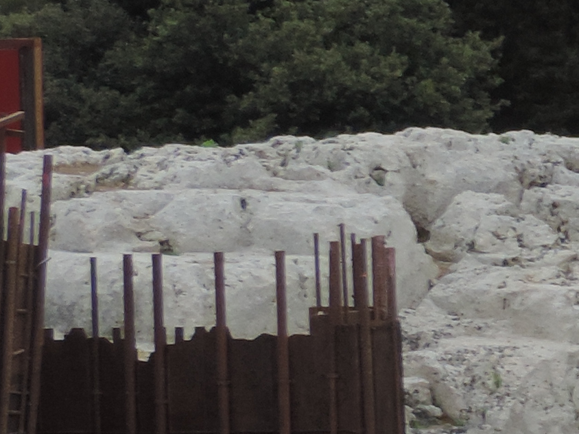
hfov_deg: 5.9
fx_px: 5336
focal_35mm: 319
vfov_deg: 4.7
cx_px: 1615
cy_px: 462
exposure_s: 1/800
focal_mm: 9.8
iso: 80
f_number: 3.7
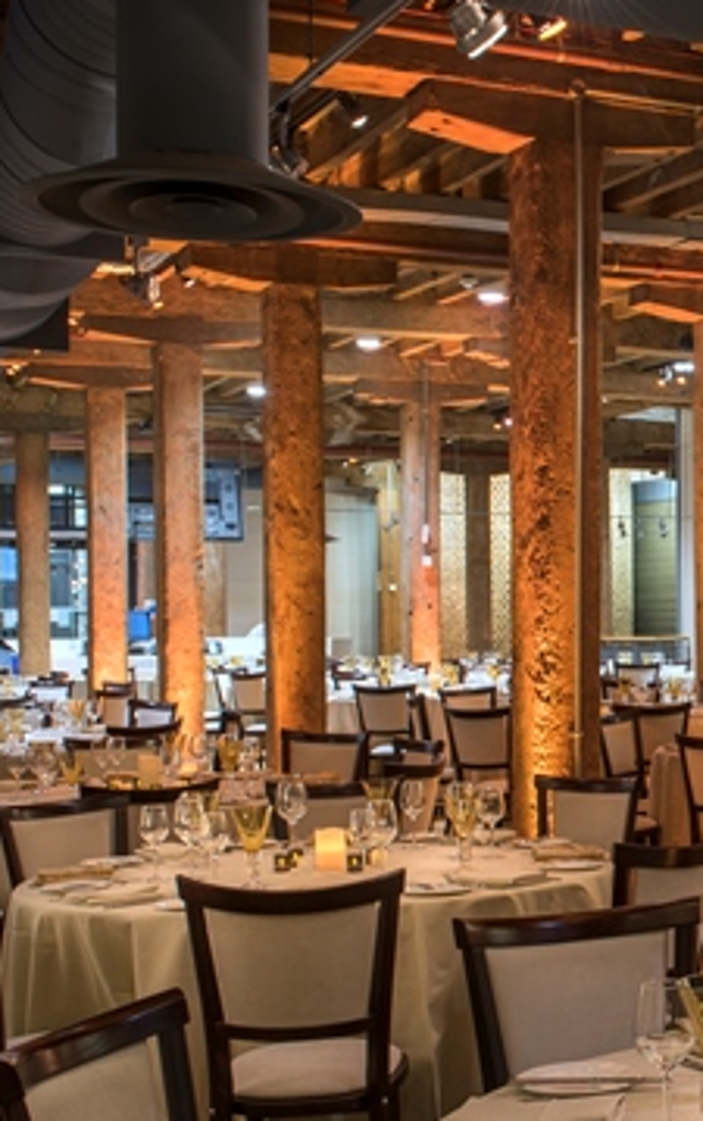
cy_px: 693
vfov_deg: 34.4
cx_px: 937
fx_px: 1805
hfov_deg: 20.0
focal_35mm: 59
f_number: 9
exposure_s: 5
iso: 50
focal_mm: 26
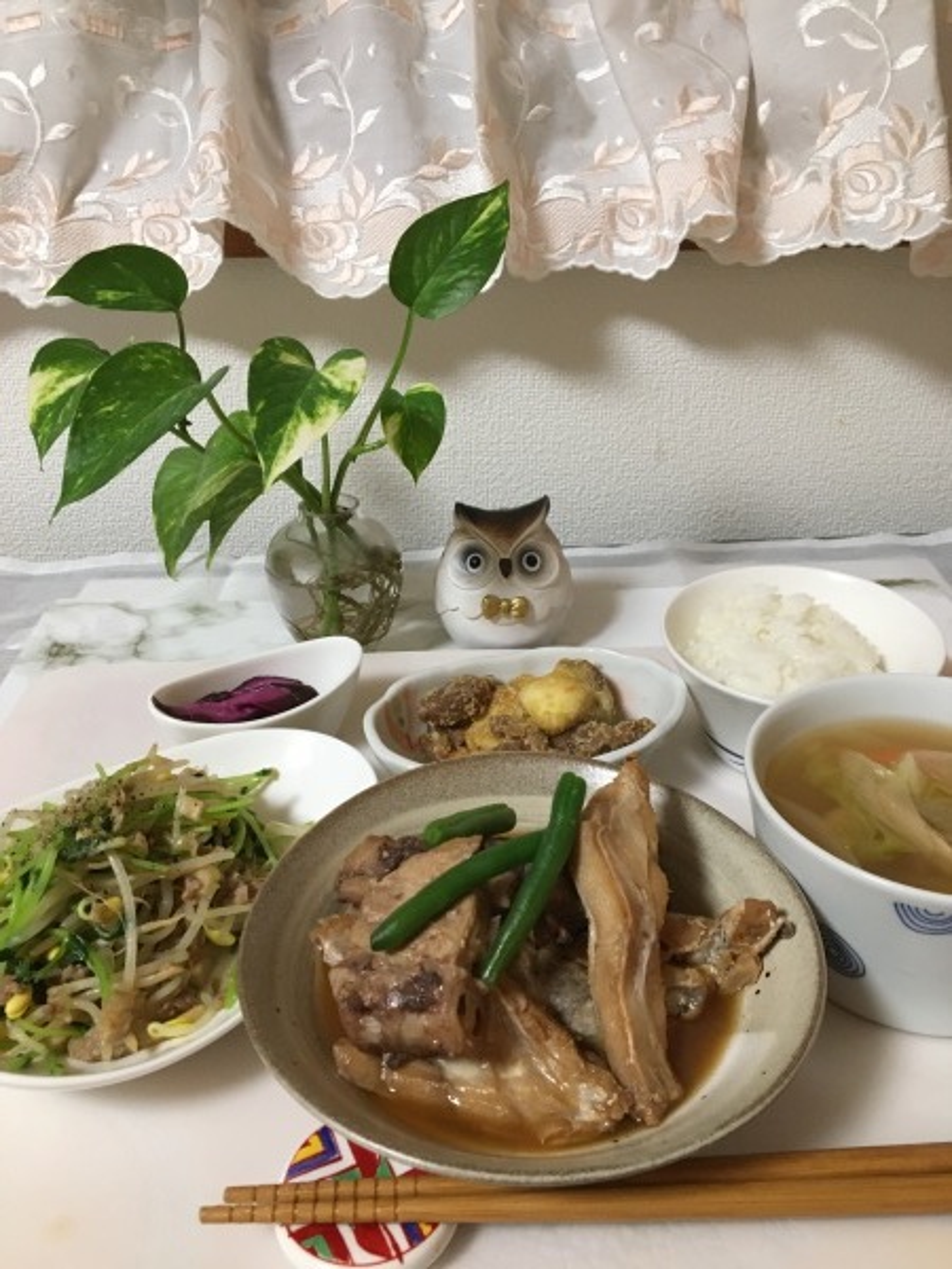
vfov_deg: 61.7
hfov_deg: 48.2
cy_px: 634
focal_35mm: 29
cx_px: 476
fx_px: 1063
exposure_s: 1/24
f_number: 2.2
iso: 200
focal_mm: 4.15
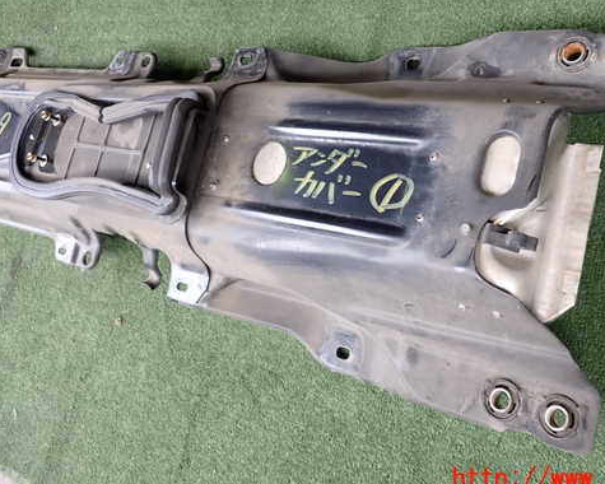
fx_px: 663
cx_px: 358
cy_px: 209
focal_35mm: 37
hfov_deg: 48.8
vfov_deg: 40.1
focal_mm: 5.4
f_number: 2.3
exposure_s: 1/125
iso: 125
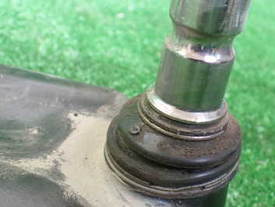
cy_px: 92
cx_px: 178
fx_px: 405
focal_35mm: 51
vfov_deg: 28.6
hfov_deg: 37.2
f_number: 2.3
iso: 800
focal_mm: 5.4
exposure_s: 1/60
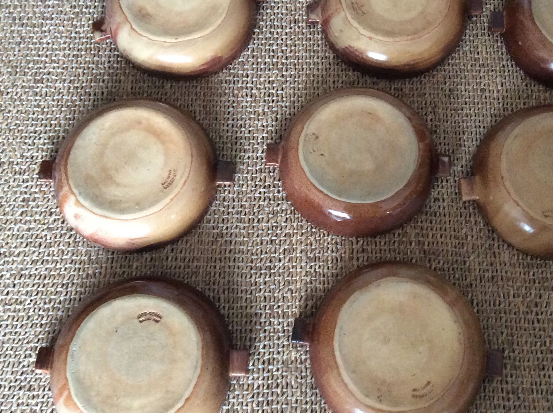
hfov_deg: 41.2
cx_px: 314
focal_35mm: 46
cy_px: 184
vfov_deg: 31.4
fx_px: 734
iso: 200
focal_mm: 3.3
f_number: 2.4
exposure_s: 1/25
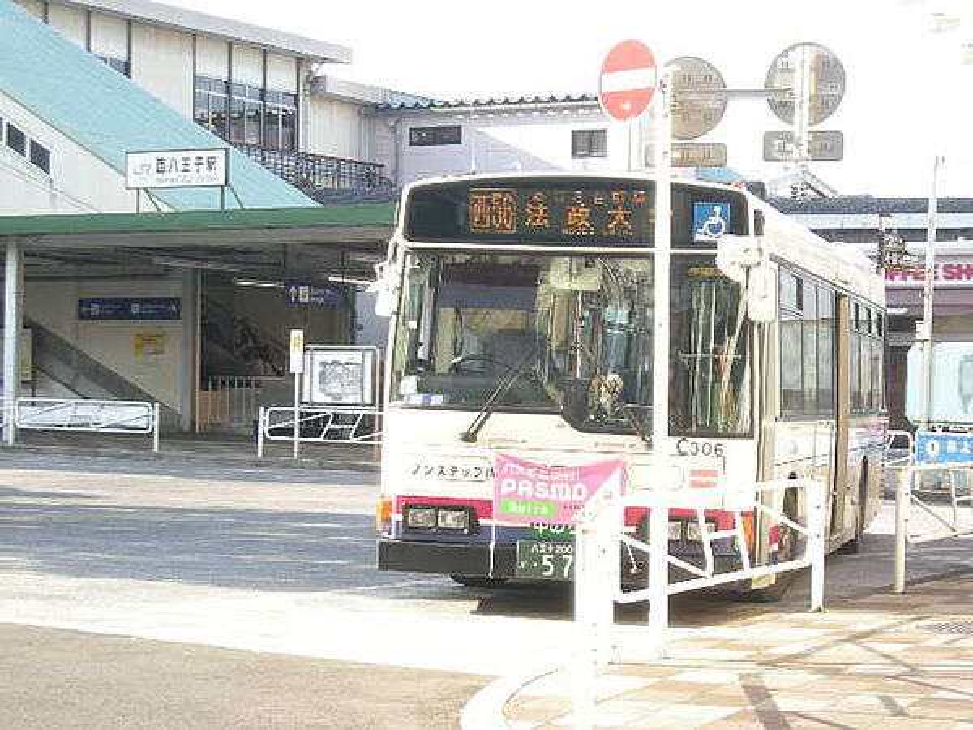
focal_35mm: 94
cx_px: 486
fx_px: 2642
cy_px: 365
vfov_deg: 15.7
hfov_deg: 20.9
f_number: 4.4
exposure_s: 1/59.8
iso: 51
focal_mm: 15.3
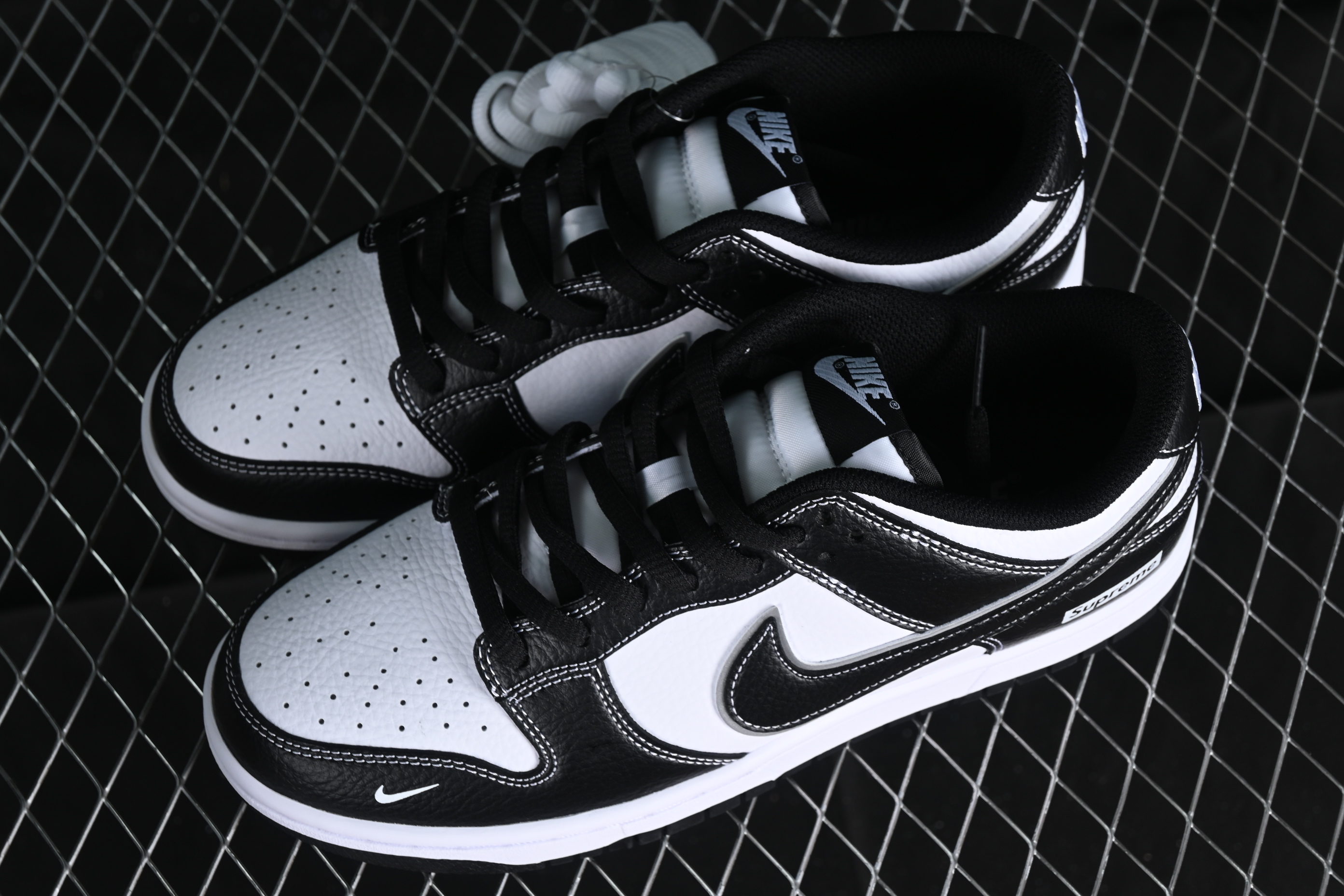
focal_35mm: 75
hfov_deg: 27.0
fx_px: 2800
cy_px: 448
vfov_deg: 18.2
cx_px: 672
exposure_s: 1/50
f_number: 6.3
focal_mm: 50
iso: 160
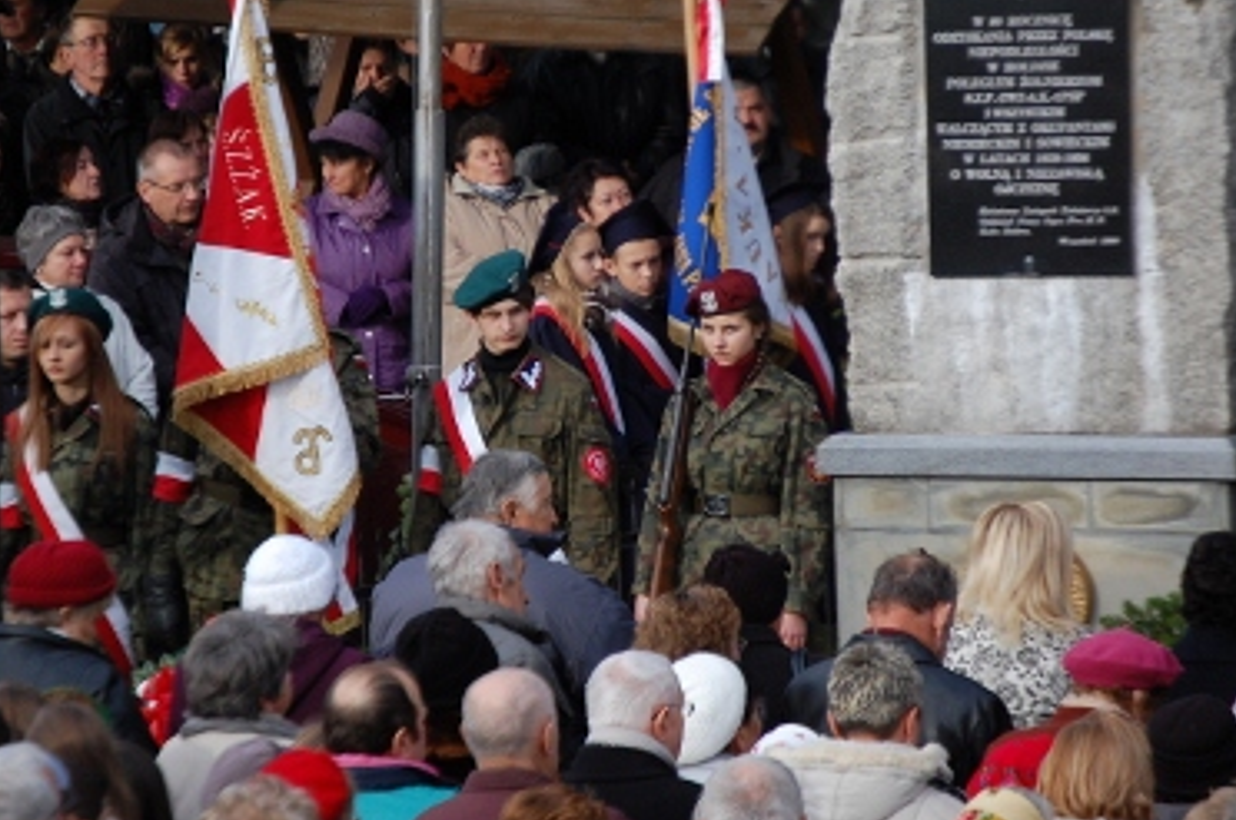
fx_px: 13818
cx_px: 535
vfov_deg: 3.4
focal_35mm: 403
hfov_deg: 5.1
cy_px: 315
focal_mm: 200
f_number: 5.6
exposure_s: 1/500
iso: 400
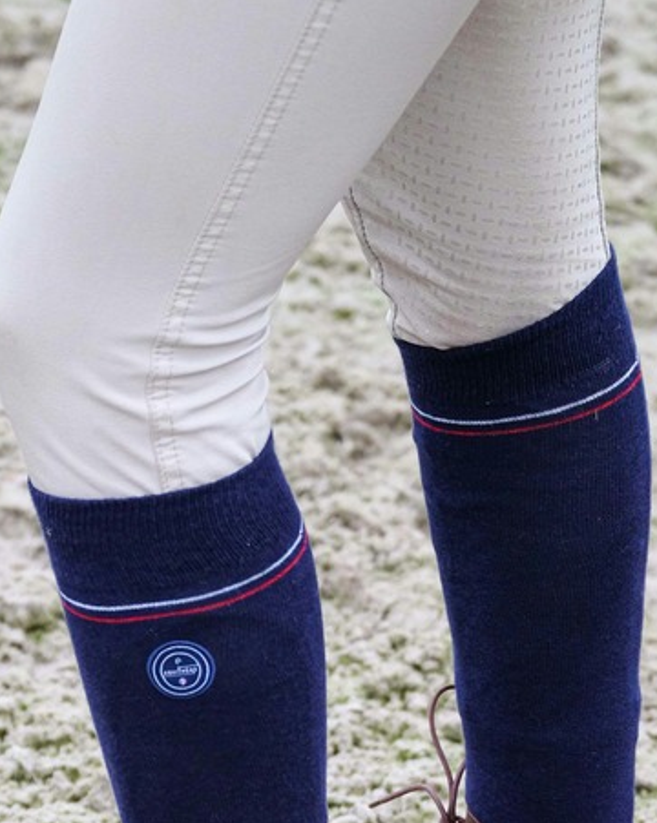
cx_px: 227
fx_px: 5452
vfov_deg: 8.6
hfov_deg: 6.9
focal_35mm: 224
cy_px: 891
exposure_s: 1/500
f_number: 4
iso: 1250
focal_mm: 70
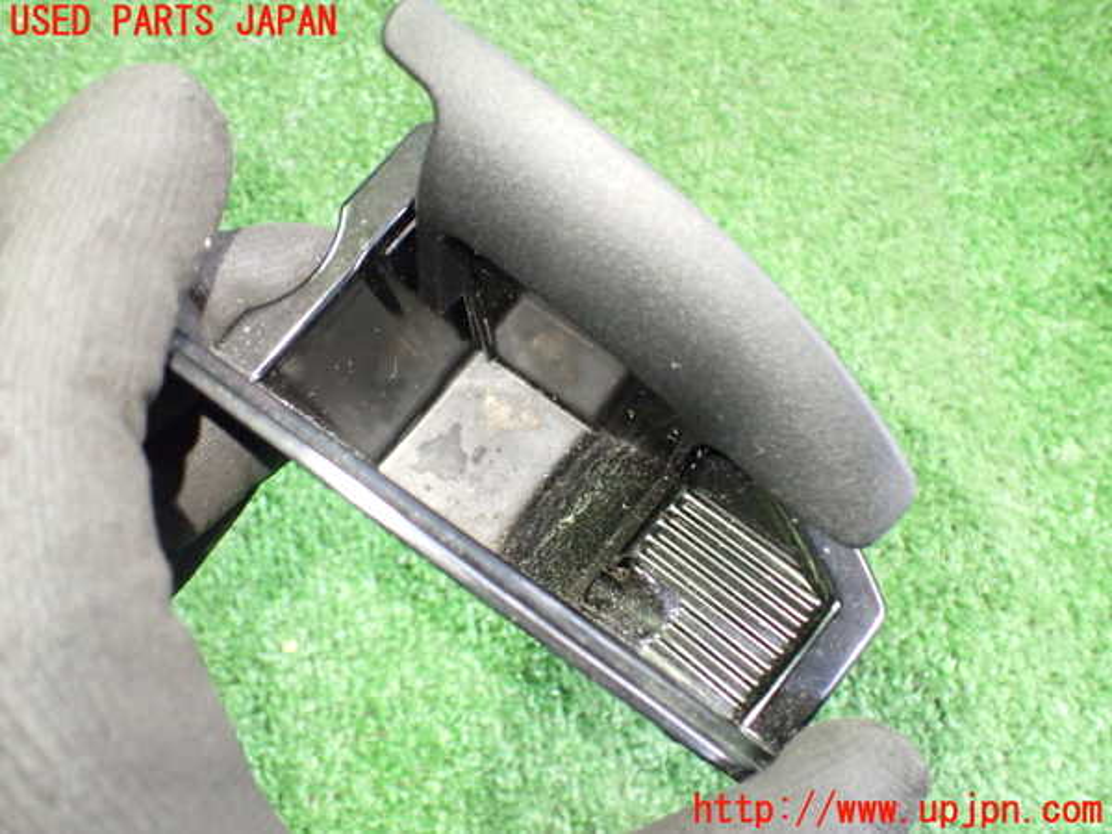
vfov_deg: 46.8
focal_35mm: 30
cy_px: 417
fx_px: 964
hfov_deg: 60.0
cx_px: 556
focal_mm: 5.4
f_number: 2.3
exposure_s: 1/30
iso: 1000
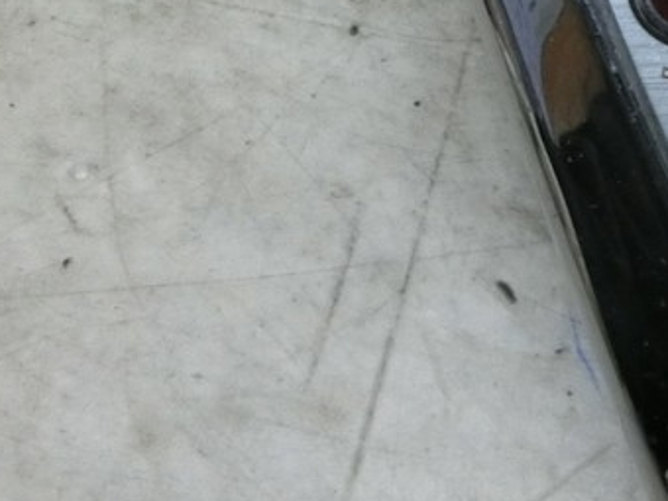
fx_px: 1814
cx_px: 758
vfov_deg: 15.0
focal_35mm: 94
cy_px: -165
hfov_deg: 19.8
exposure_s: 1/125
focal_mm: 4.5
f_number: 3.5
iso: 400
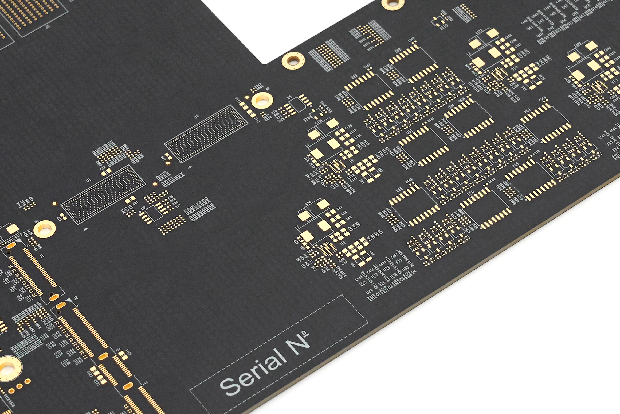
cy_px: 104
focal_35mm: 163
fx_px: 2807
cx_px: 354
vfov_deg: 8.4
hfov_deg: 12.6
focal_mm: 54
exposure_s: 1/125
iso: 320
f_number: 7.1
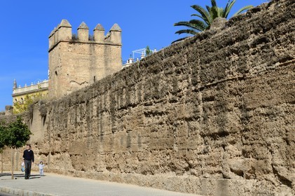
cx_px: 148
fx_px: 508
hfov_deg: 32.4
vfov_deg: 21.9
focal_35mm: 62
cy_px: 98
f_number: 11
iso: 200
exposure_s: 1/250
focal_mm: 62
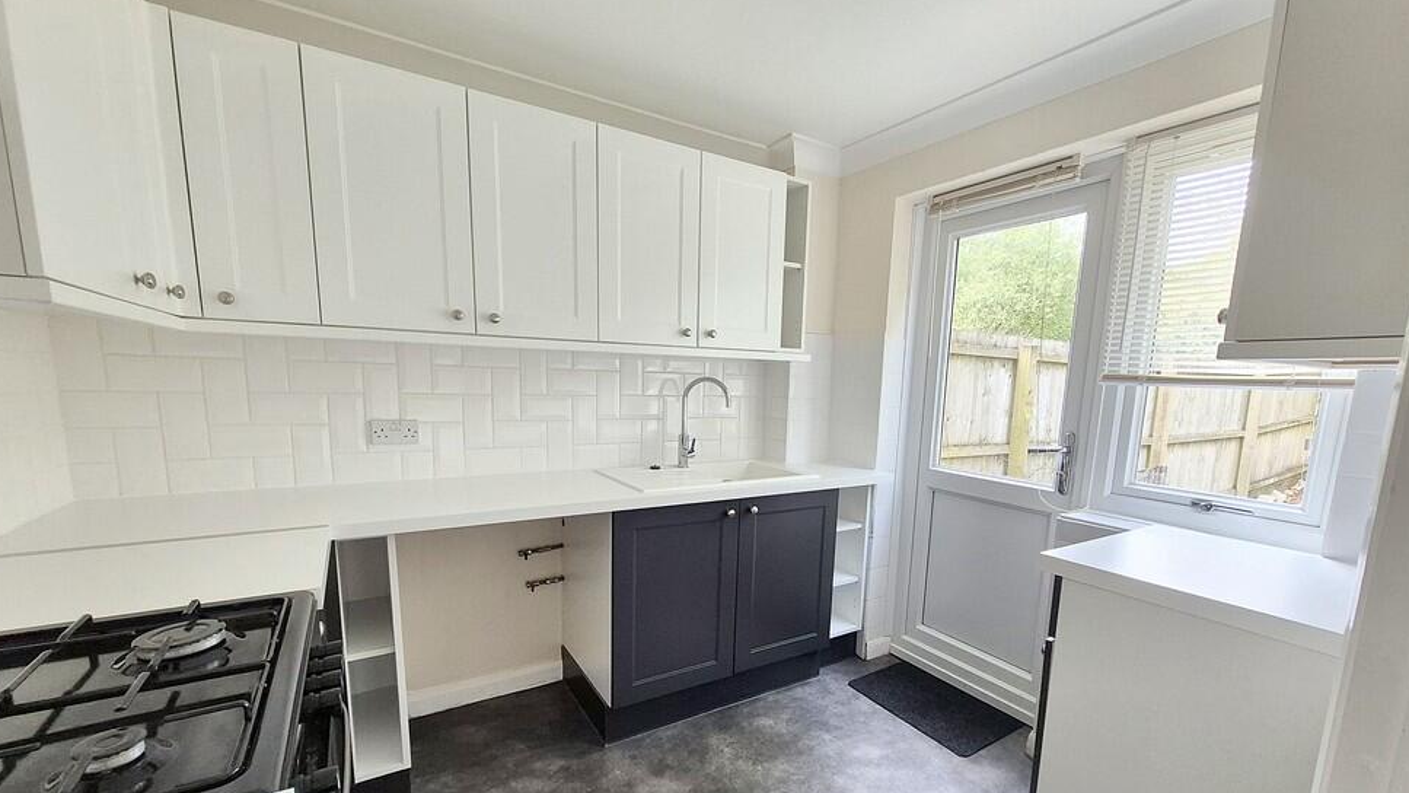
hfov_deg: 103.0
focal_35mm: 15
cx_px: 726
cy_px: 480
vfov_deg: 69.7
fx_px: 560
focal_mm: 1.7
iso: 80
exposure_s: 1/50
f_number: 2.2
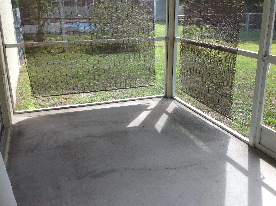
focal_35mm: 40
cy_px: 105
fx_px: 318
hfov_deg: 46.8
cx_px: 133
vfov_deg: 35.9
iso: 50
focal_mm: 4.28
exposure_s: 1/432
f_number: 2.4
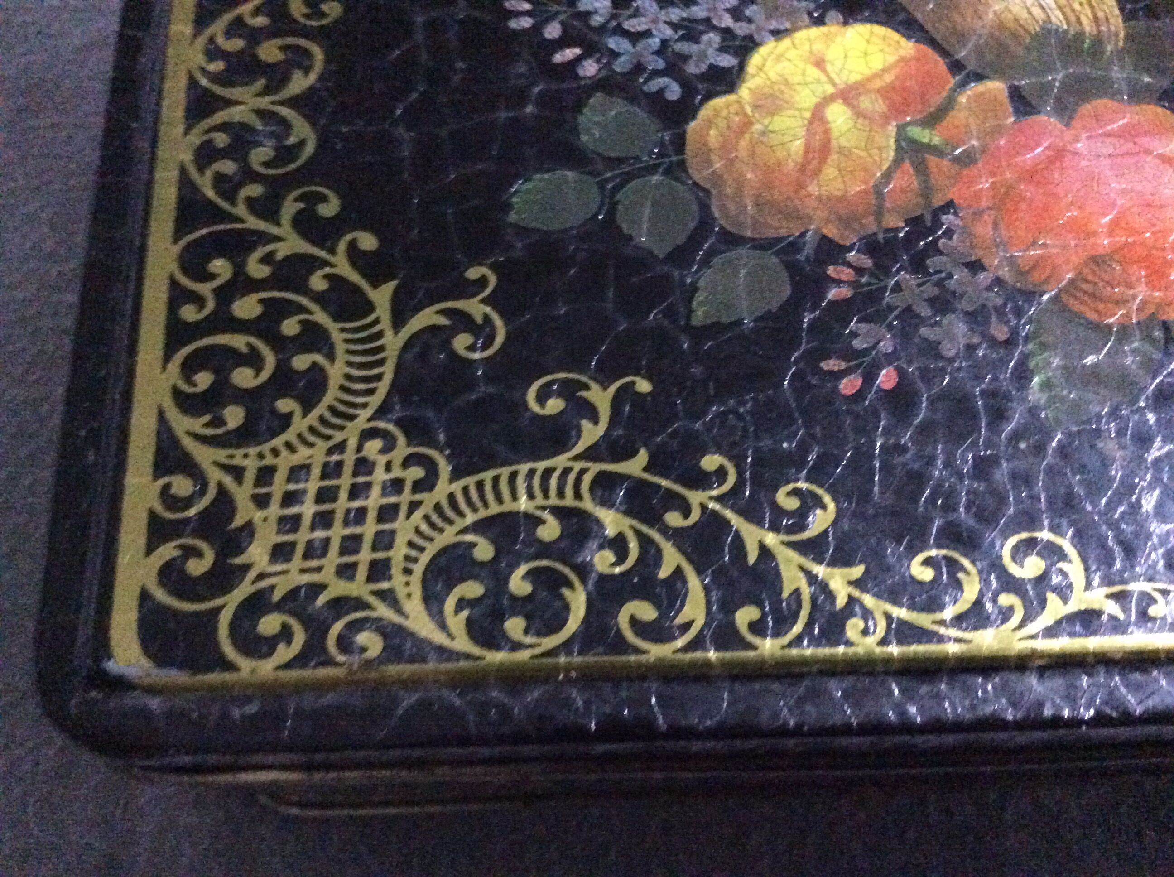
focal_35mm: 32
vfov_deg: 44.1
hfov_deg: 56.9
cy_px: 438
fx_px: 1084
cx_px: 587
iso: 800
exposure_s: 1/17
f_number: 2.4
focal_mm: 3.3
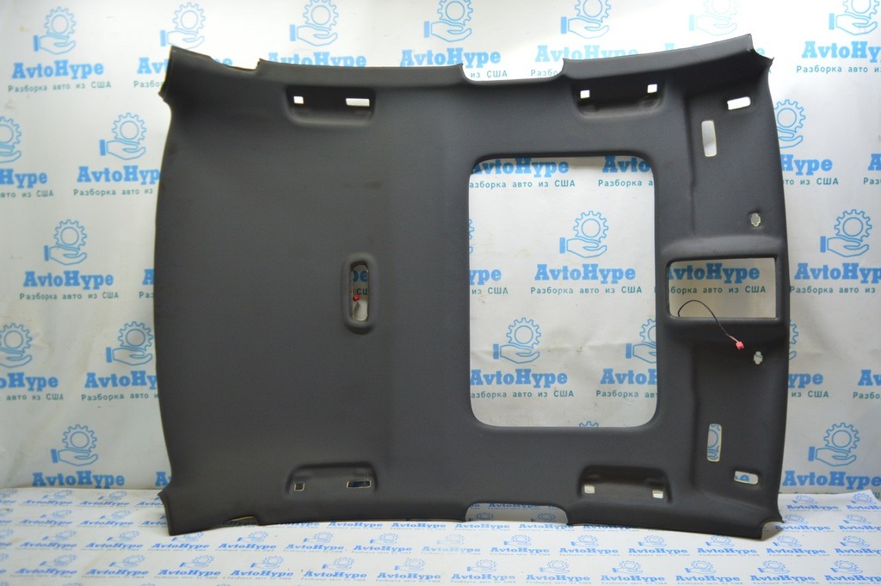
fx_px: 734
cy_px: 293
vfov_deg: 43.5
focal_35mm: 30
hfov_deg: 62.0
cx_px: 440
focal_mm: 20
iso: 400
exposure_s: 1/40
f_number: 3.5
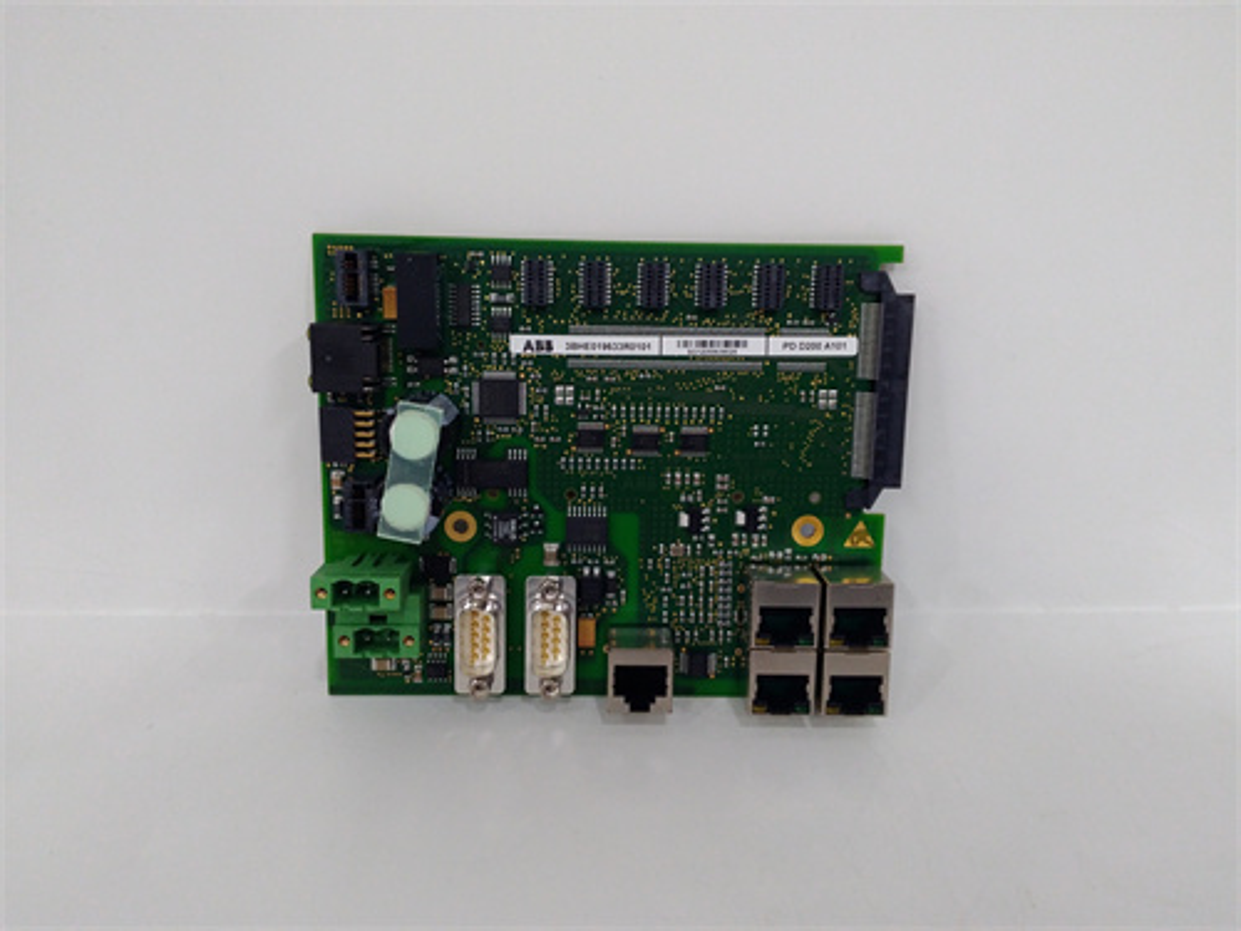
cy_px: 466
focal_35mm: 27
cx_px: 620
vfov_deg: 51.4
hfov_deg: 65.3
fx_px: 968
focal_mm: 3.79
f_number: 2
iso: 285
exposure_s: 1/33
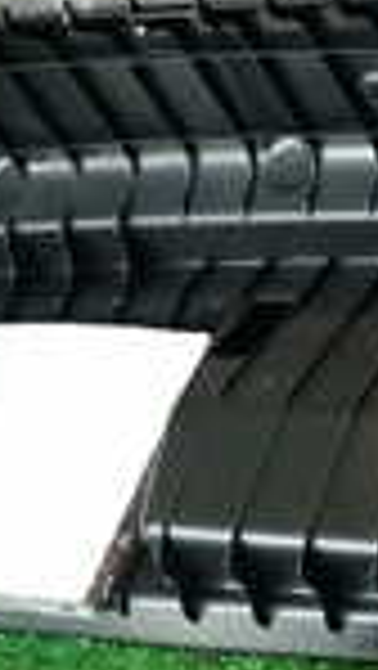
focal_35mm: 110
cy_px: 400
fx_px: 1957
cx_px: 922
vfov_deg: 19.4
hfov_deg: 9.7
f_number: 2
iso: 200
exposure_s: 1/50
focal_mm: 4.5
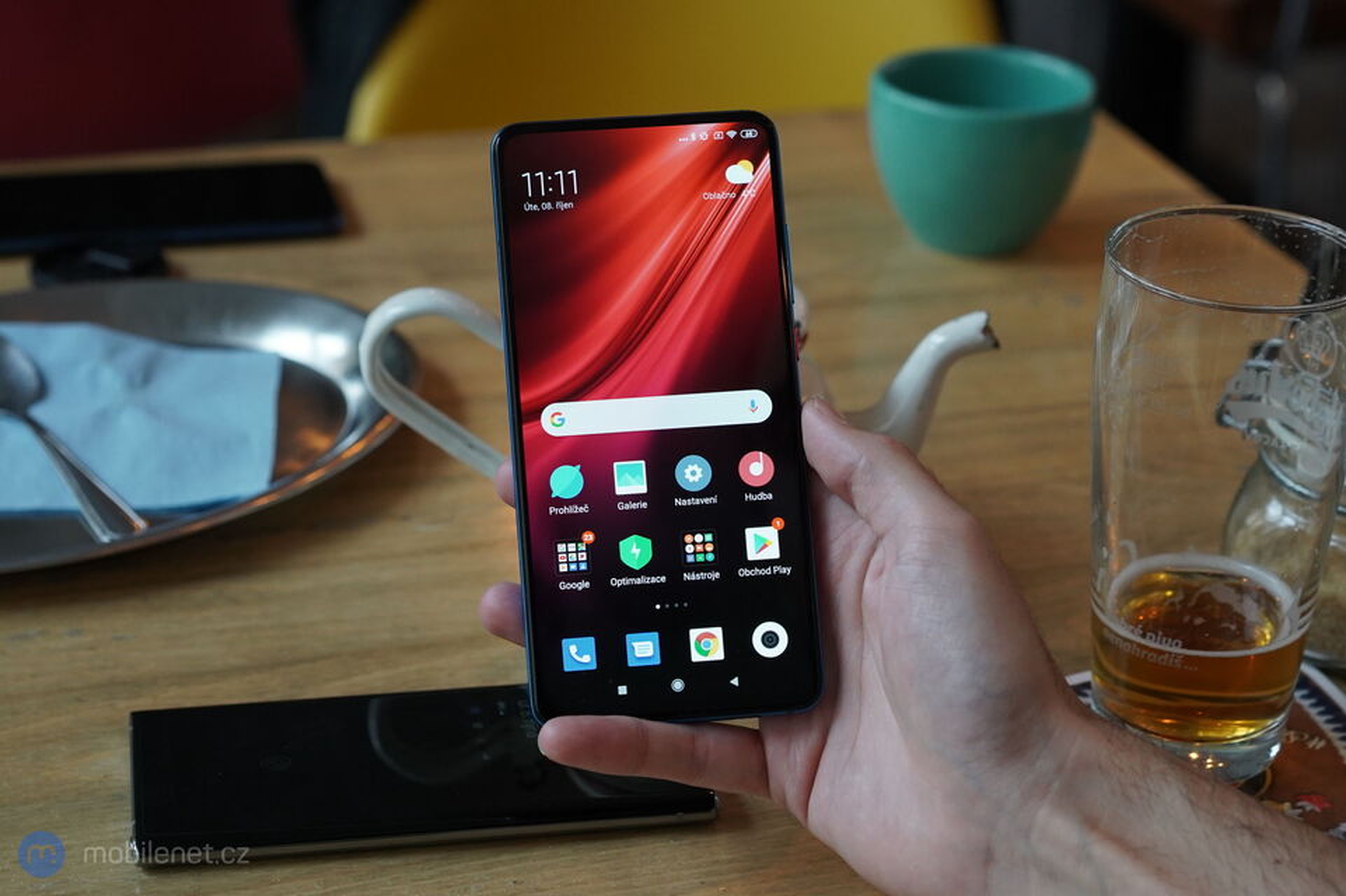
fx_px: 2056
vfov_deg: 24.6
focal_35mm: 55
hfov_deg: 36.3
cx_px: 673
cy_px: 448
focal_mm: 55
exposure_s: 1/160
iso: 2000
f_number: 5
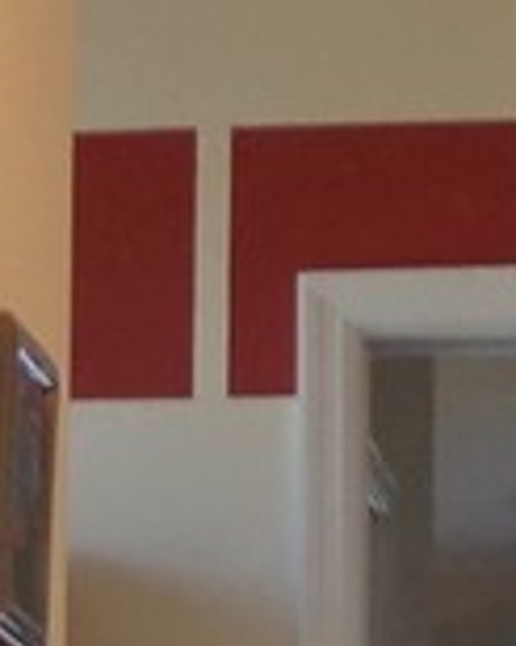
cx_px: 428
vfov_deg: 7.9
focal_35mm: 243
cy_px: 629
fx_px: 4643
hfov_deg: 6.4
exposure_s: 1/42
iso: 100
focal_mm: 4.3
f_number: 3
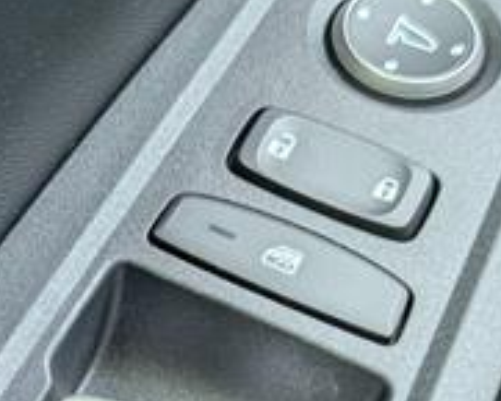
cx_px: 116
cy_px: 412
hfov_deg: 22.7
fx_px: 1231
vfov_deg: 18.0
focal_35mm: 83
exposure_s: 1/1250
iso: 762
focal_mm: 6.9
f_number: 1.68
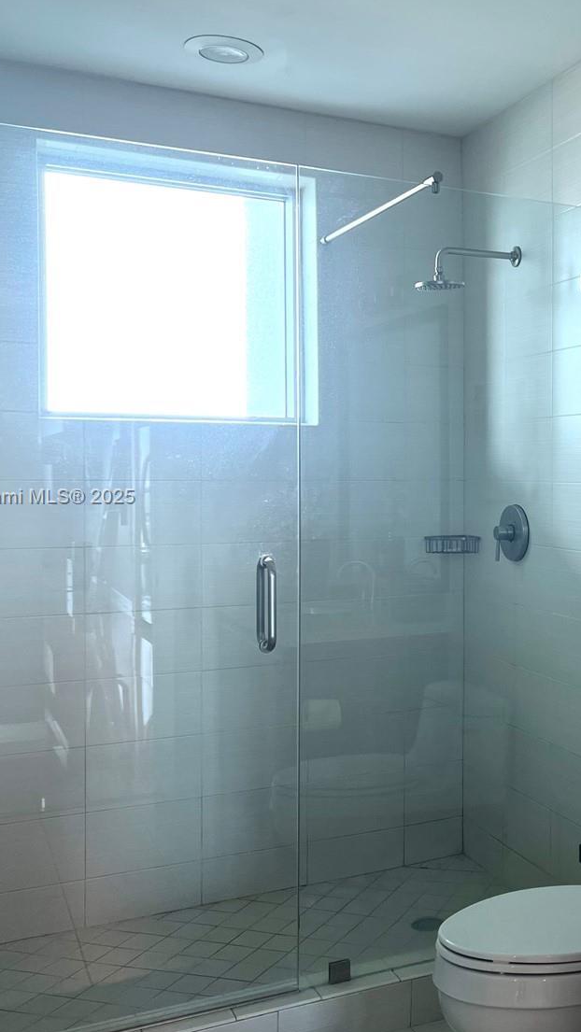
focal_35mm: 41
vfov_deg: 49.4
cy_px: 498
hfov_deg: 27.3
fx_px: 1122
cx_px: 583
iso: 40
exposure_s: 1/165
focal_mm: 5.7
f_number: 1.5
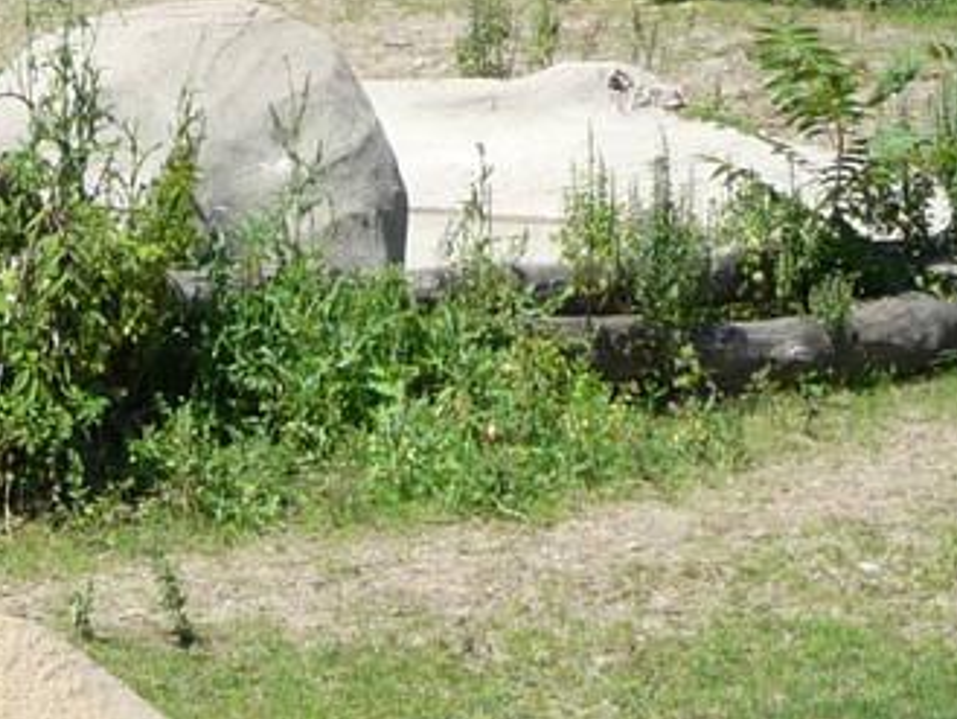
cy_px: -419
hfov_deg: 9.1
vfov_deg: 7.0
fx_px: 5780
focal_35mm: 209
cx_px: -718
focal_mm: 7.1
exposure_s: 1/500
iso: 100
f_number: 4
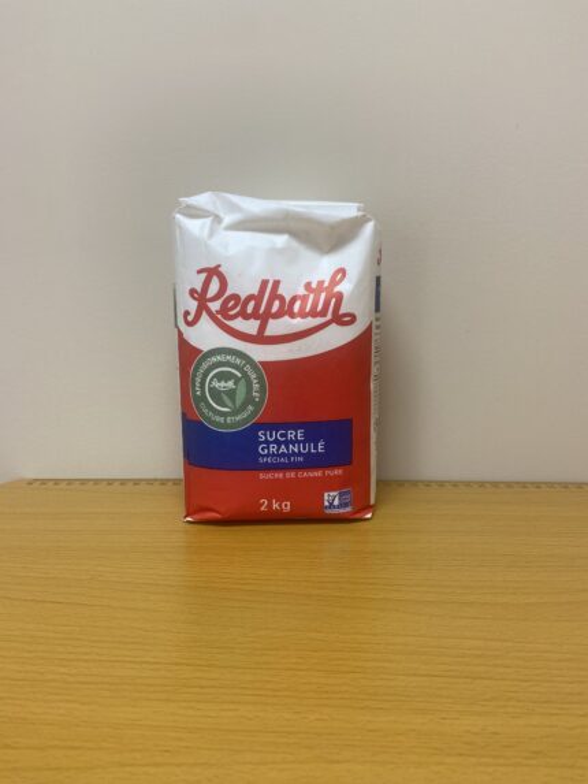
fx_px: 589
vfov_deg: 67.3
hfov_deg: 53.1
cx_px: 294
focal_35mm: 26
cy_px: 392
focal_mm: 4.25
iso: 100
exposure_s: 1/120
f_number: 1.8
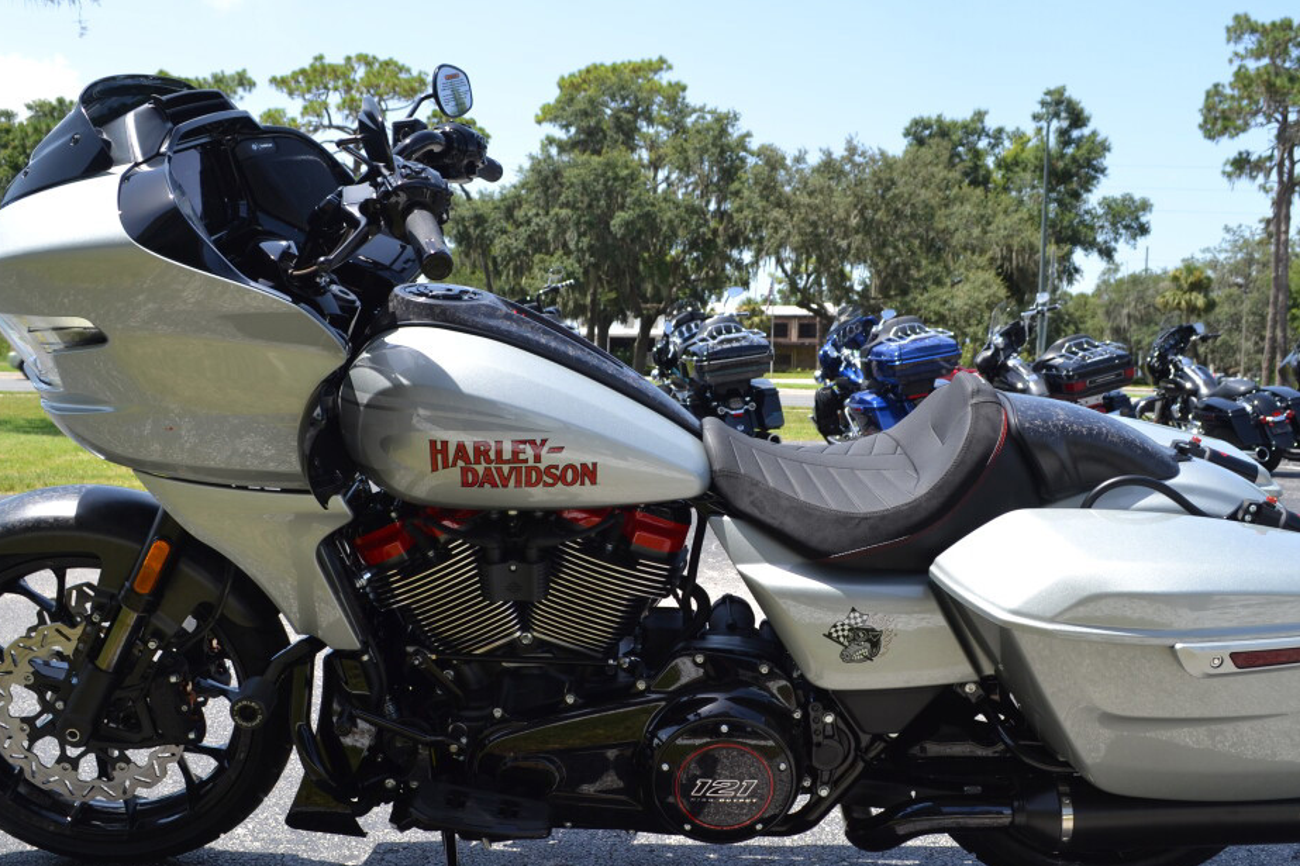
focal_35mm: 39
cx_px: 669
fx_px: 1408
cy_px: 503
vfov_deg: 34.1
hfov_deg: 49.6
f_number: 7.1
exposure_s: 1/200
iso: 100
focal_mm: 20
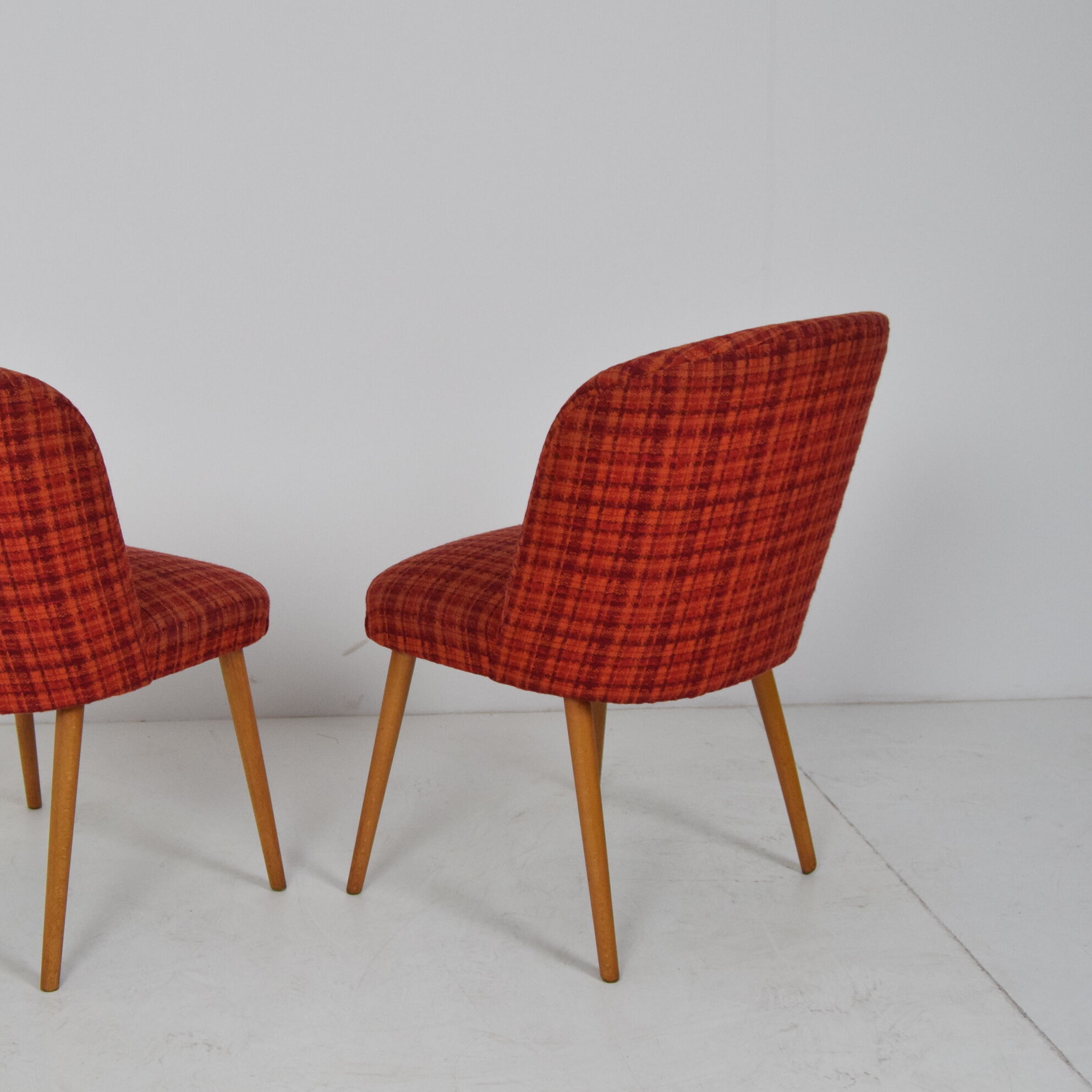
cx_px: 299
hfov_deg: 33.5
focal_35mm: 50
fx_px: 1785
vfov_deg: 34.0
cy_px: 544
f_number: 7.1
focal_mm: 26
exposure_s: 1/200
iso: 1600
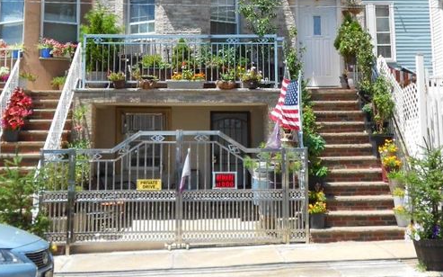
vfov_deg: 23.4
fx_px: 640
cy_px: 2
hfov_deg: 38.2
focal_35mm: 53
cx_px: 220
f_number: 3.9
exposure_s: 1/400
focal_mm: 6.7
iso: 80
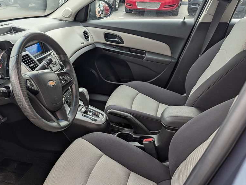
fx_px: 228
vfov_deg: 43.9
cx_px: 95
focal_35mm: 32
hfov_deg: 56.2
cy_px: 116
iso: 19
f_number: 1.68
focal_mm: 6.9
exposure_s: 1/106
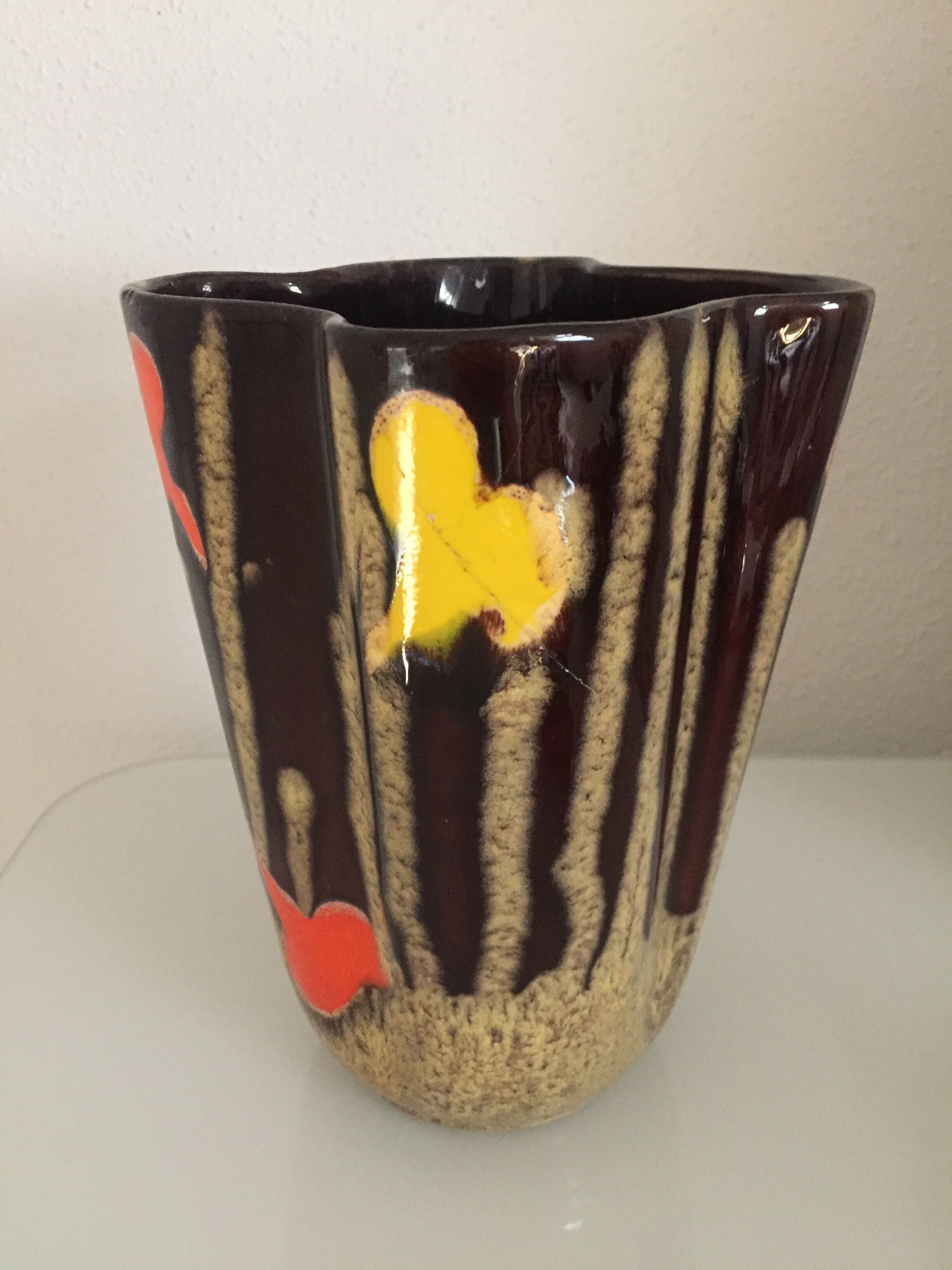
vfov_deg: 61.7
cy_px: 635
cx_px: 476
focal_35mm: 29
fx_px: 1063
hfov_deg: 48.2
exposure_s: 1/17
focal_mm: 4.15
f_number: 2.2
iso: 400
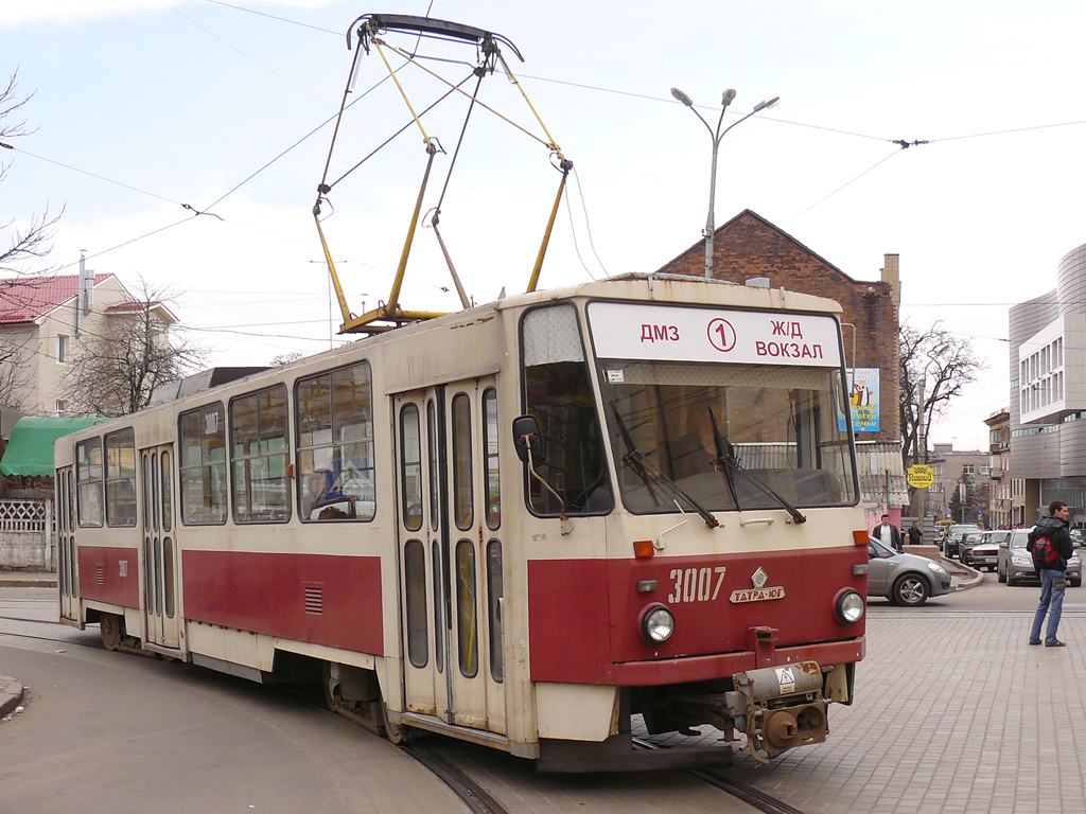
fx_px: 1129
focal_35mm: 36
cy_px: 407
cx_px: 543
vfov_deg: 39.7
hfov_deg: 51.4
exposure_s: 1/500
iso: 100
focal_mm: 6
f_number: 3.6
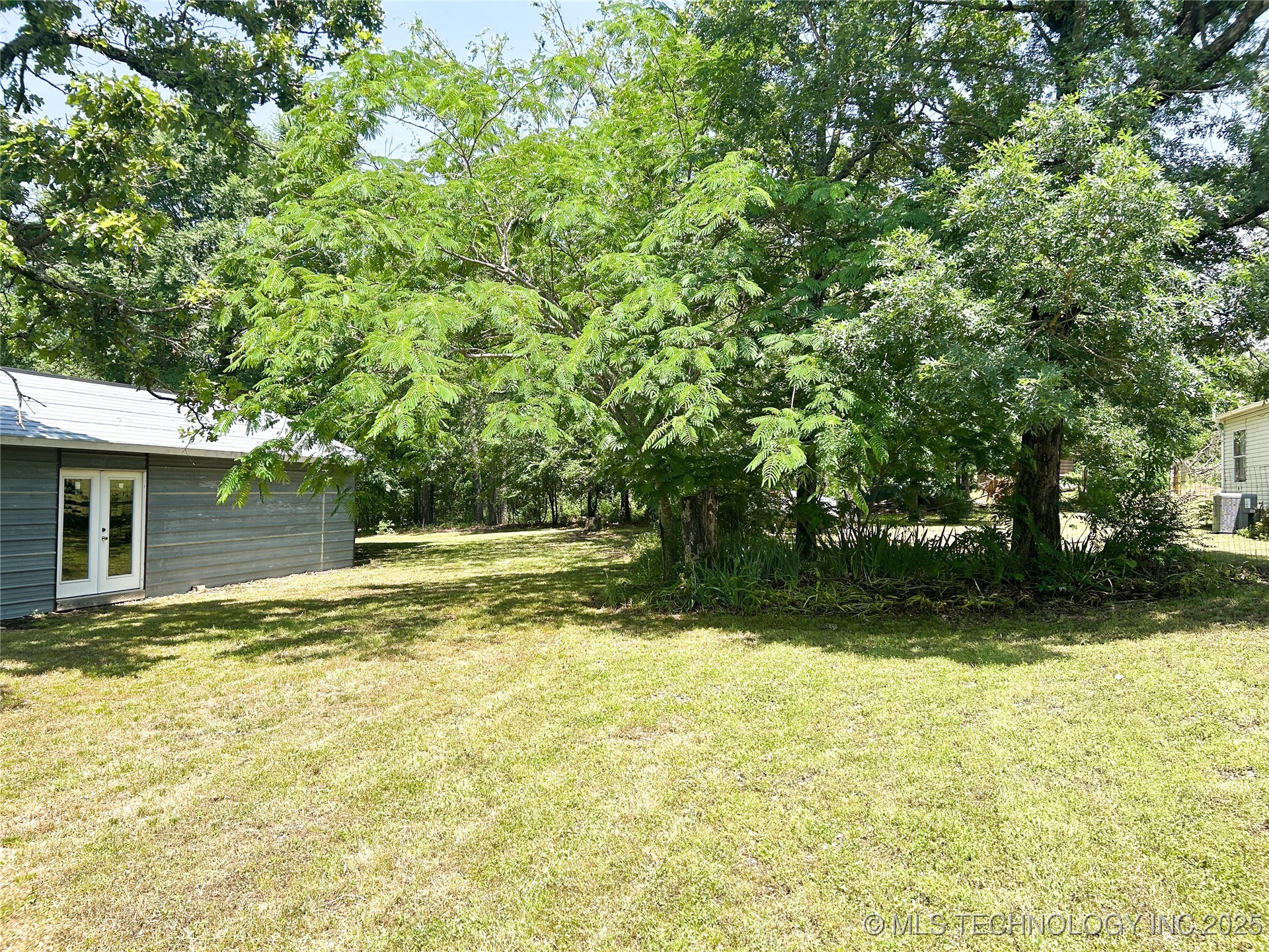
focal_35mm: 26
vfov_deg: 53.1
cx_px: 634
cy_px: 476
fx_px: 953
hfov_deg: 67.3
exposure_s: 1/1468
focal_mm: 5.7
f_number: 1.5
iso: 50
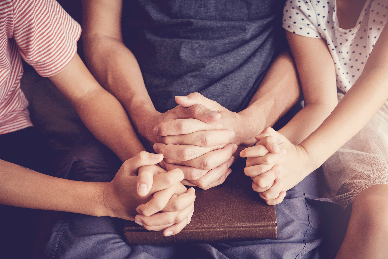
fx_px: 442
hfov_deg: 47.4
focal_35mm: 41
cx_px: 194
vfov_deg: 32.6
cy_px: 130
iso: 500
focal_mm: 27
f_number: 3.2
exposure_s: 1/55
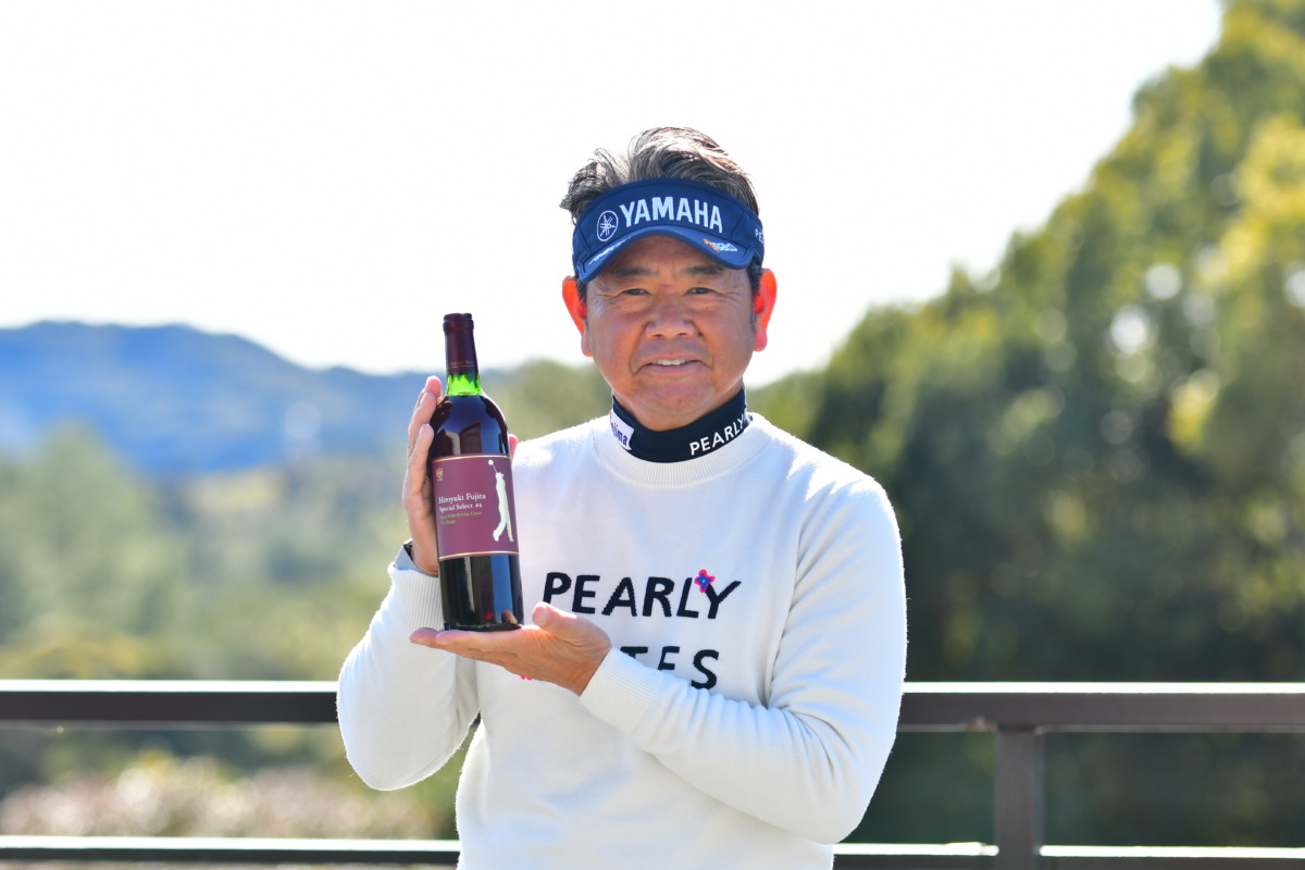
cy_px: 435
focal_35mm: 158
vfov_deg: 8.7
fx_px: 5709
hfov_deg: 13.0
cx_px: 652
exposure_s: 1/1000
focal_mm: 105
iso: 200
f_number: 2.8
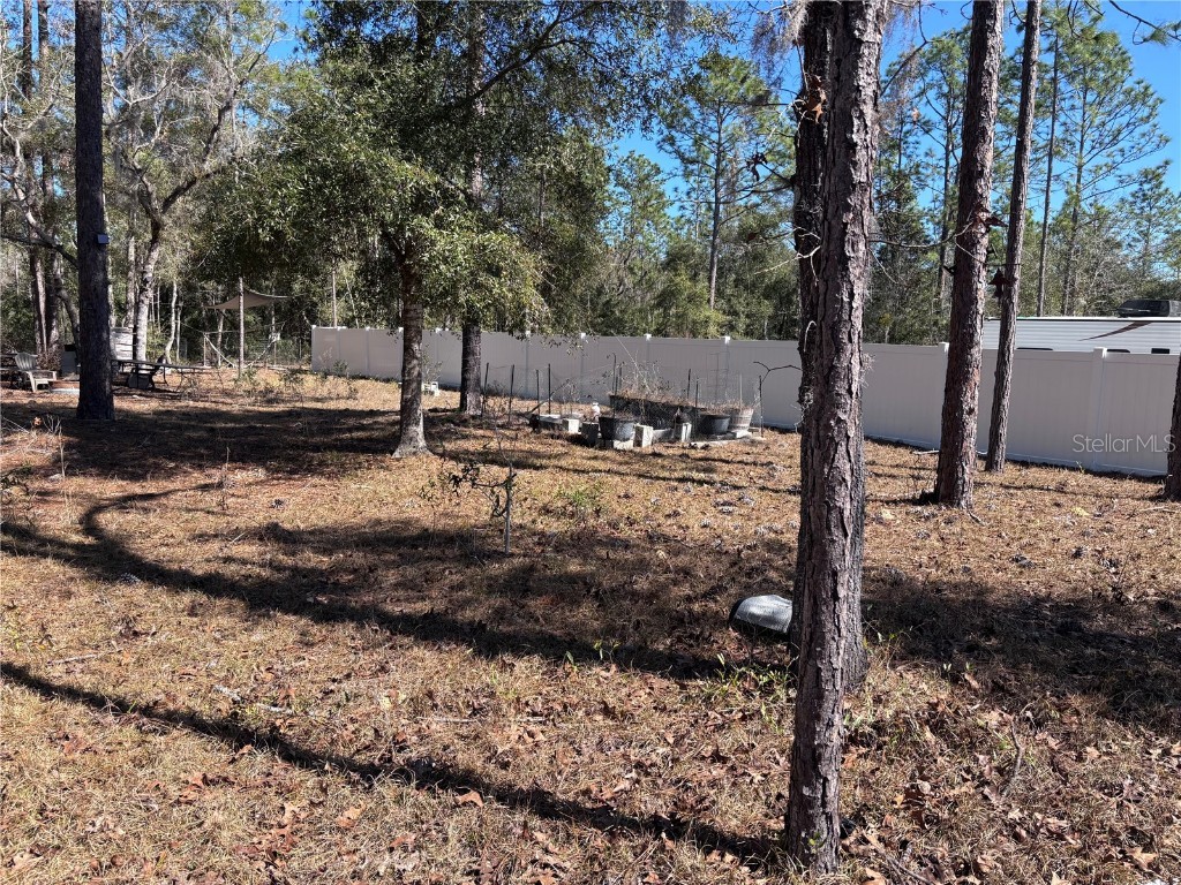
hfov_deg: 67.3
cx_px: 590
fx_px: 887
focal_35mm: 26
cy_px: 442
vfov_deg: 53.1
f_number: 1.6
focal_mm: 5.96
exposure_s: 1/1458
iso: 50
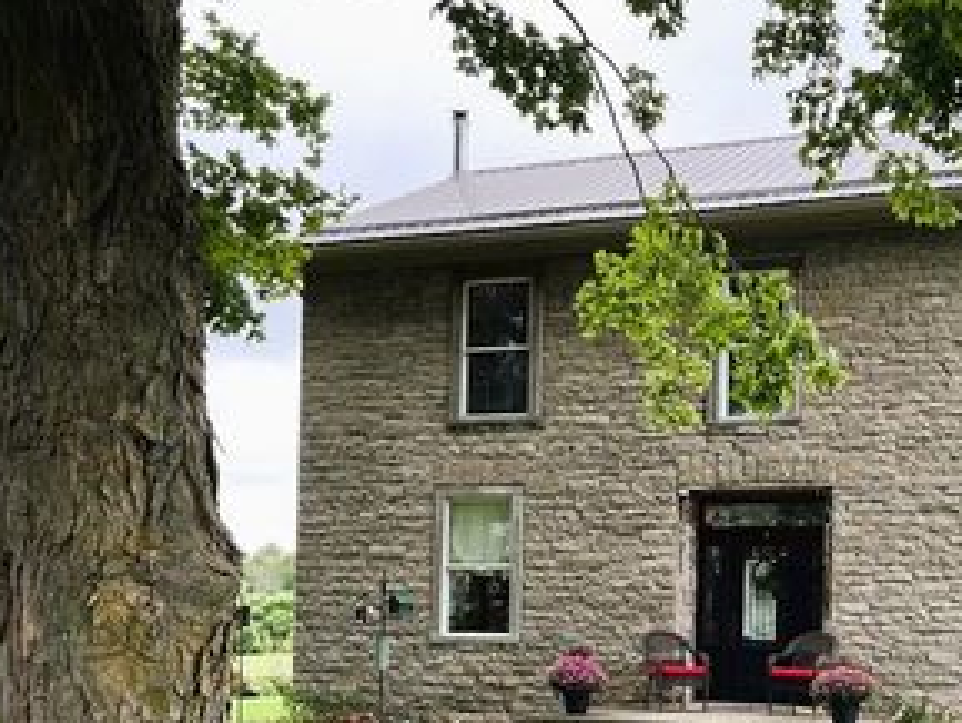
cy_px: 555
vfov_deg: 31.5
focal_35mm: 45
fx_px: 1251
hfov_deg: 41.1
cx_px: 699
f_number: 1.5
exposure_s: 1/282
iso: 40
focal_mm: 5.7
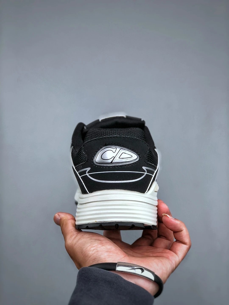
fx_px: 503
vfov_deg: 33.8
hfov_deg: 25.7
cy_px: 152
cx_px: 114
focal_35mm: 57
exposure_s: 1/50
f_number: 2.8
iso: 20
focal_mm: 6.6
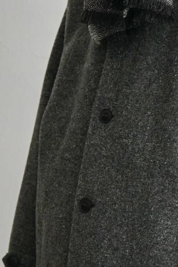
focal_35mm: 175
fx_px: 1299
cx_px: 143
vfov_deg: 11.7
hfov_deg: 7.8
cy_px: 77
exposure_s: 1/160
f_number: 5
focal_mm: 60
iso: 640
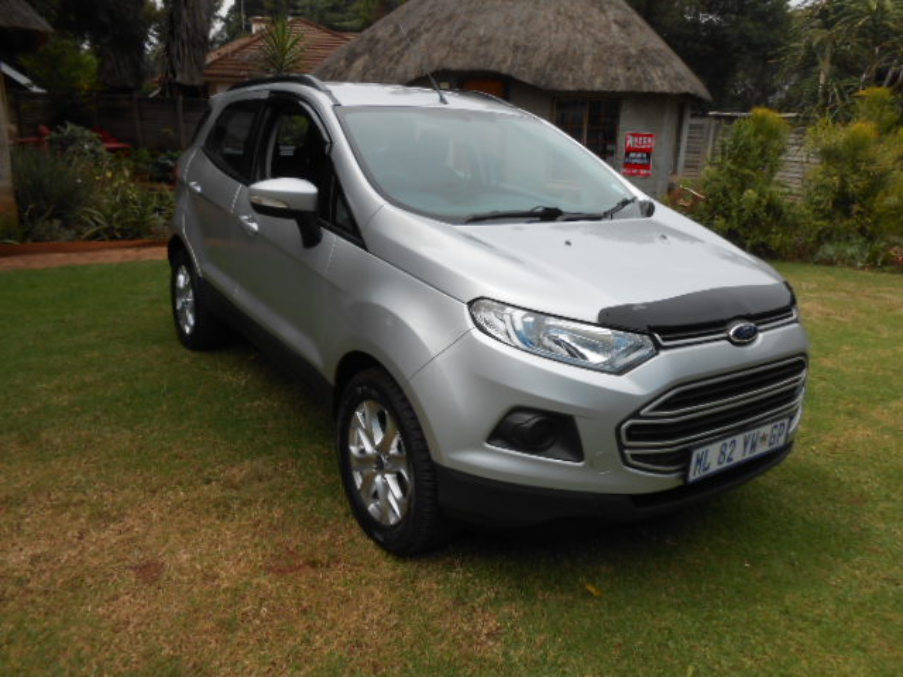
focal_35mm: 26
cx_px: 452
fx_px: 678
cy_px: 338
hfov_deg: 67.3
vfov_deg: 53.1
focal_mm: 4.6
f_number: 3.5
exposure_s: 1/800
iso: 80
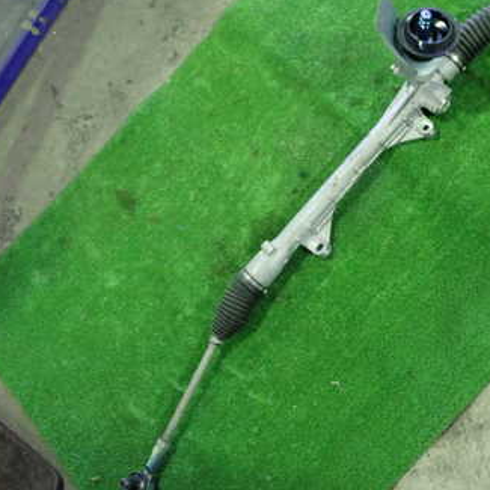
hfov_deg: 34.0
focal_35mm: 49
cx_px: 363
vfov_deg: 34.6
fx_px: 785
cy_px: 202
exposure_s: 1/30
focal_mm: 5.5
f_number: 2.3
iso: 800
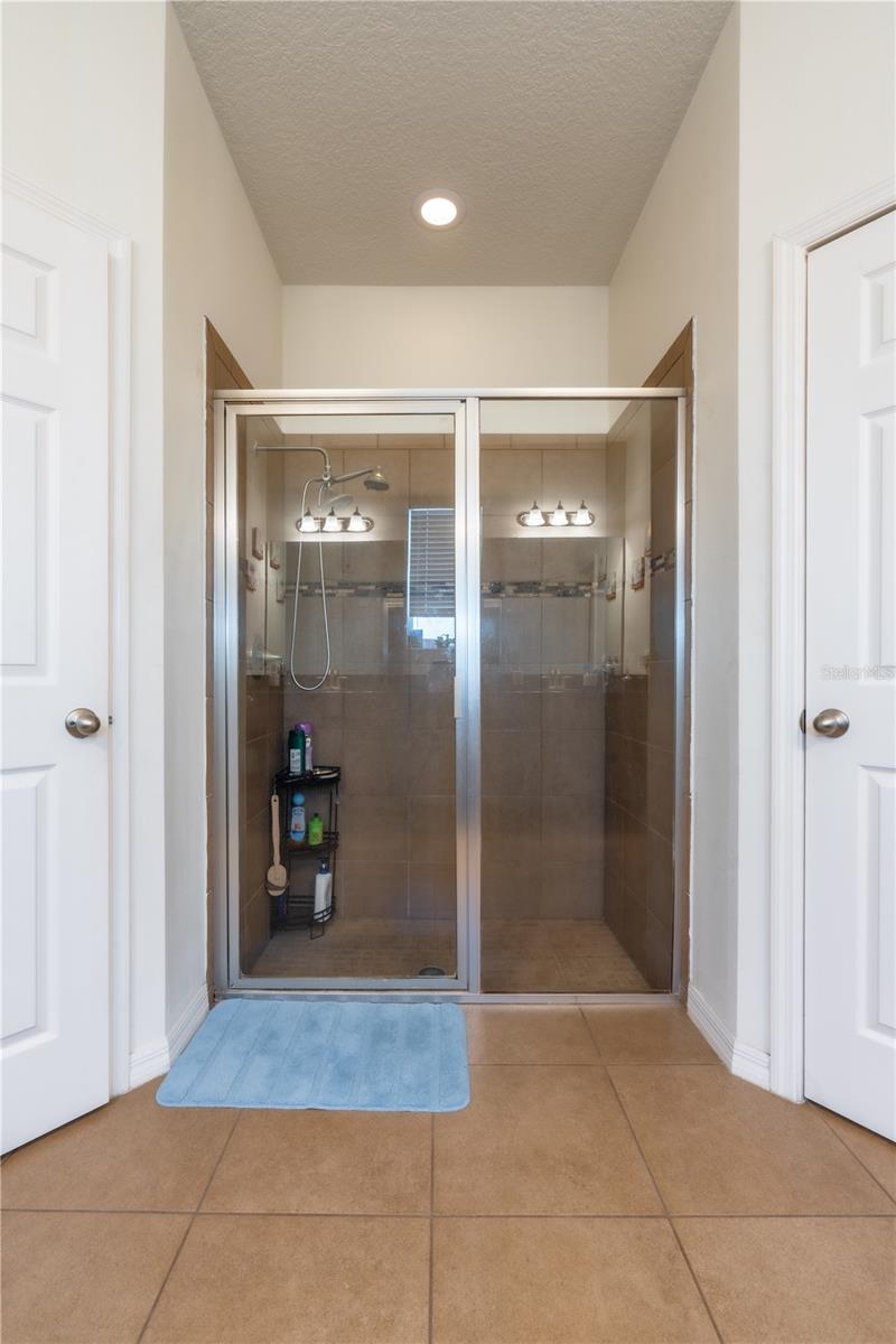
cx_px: 448
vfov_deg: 96.7
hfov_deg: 73.7
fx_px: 597
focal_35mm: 16
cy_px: 672
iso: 100
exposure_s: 1/4
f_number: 11
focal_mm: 16
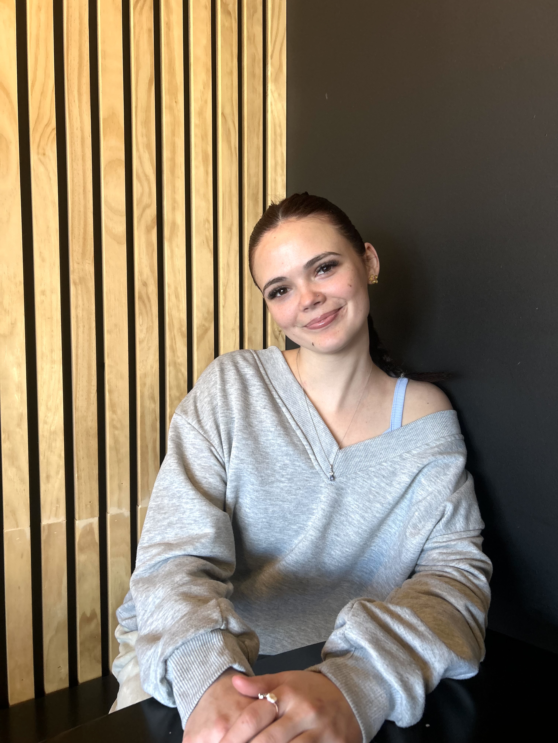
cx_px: 279
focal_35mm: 26
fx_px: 559
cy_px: 372
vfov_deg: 67.3
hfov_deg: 53.1
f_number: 1.5
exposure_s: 1/60
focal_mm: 5.7
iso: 125
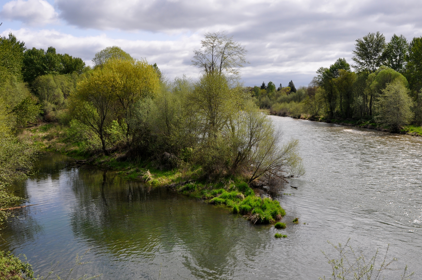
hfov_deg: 53.8
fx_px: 410
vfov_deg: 37.7
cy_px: 131
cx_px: 269
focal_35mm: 35
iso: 200
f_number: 10
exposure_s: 1/400
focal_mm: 18
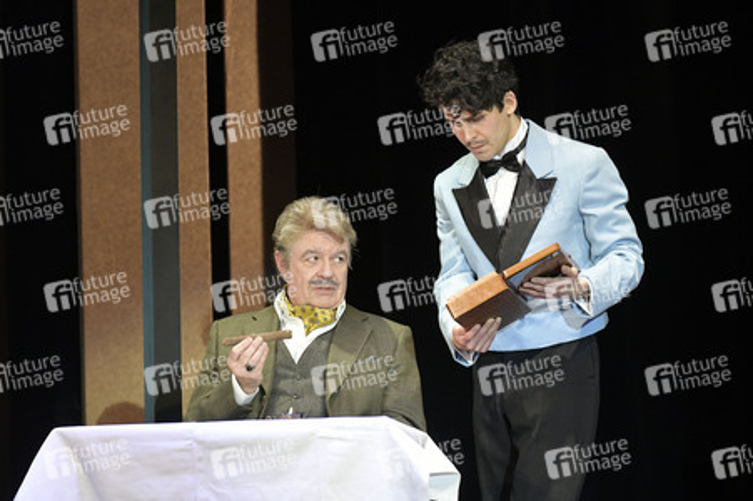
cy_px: 250
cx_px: 376
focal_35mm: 160
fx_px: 3344
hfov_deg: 12.8
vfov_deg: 8.6
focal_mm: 160
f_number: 6.3
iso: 3200
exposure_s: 1/200
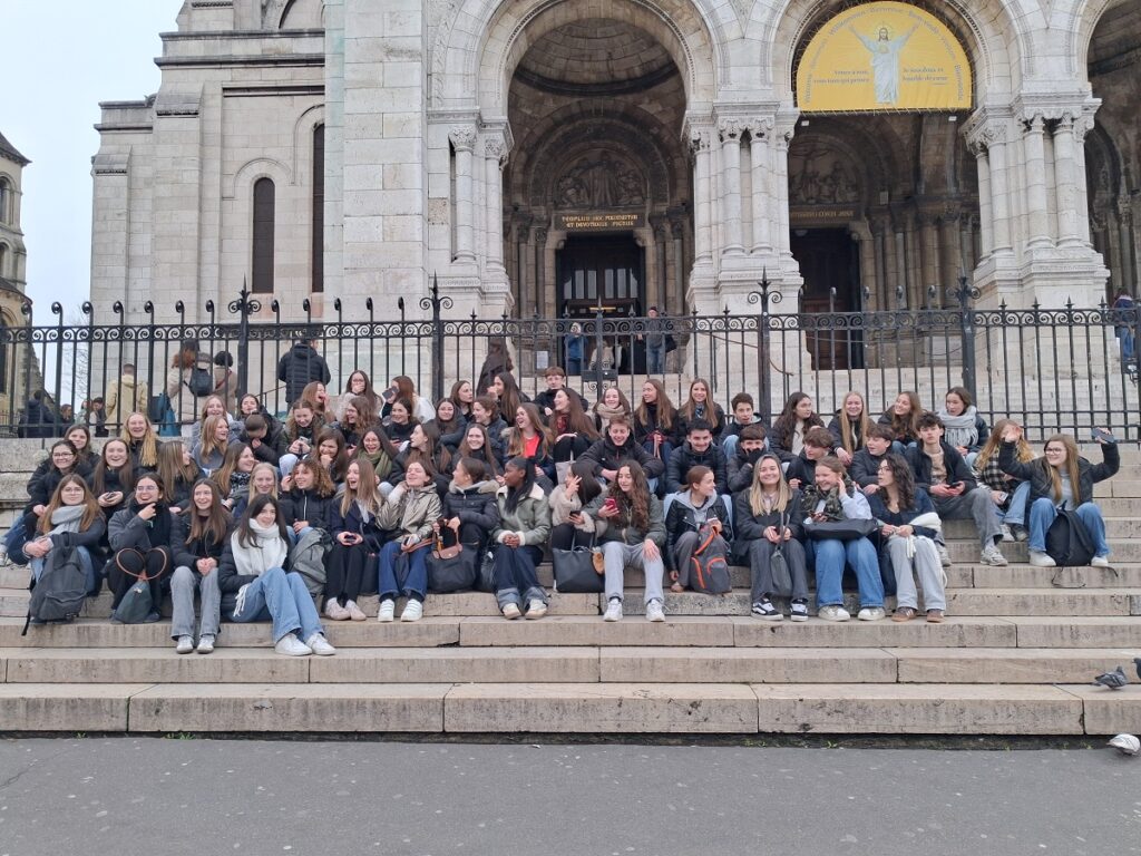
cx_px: 570
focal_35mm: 27
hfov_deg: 65.3
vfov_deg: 51.4
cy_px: 428
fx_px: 890
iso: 32
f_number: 1.8
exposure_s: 1/100
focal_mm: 4
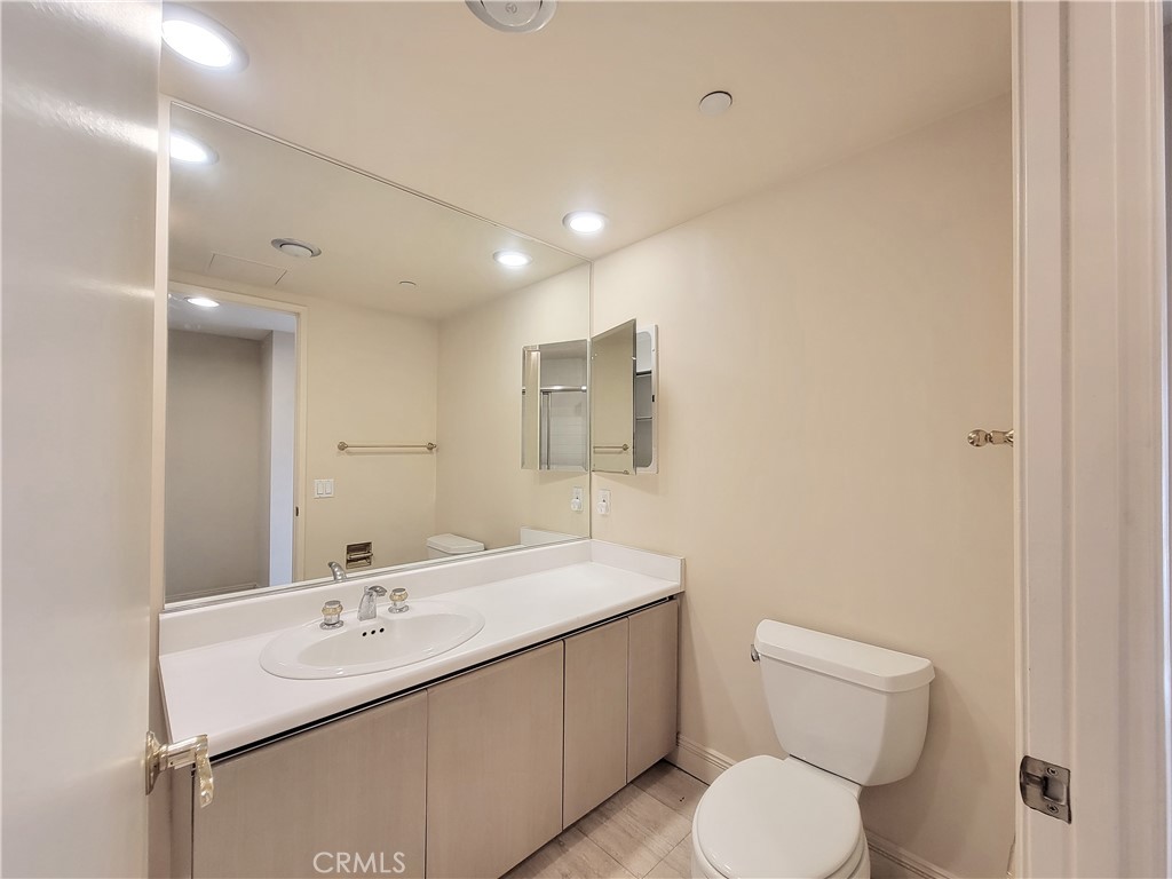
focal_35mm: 13
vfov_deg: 89.9
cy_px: 440
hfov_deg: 106.2
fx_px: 440
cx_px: 586
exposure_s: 1/60
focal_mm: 2.2
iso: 125
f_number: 2.2
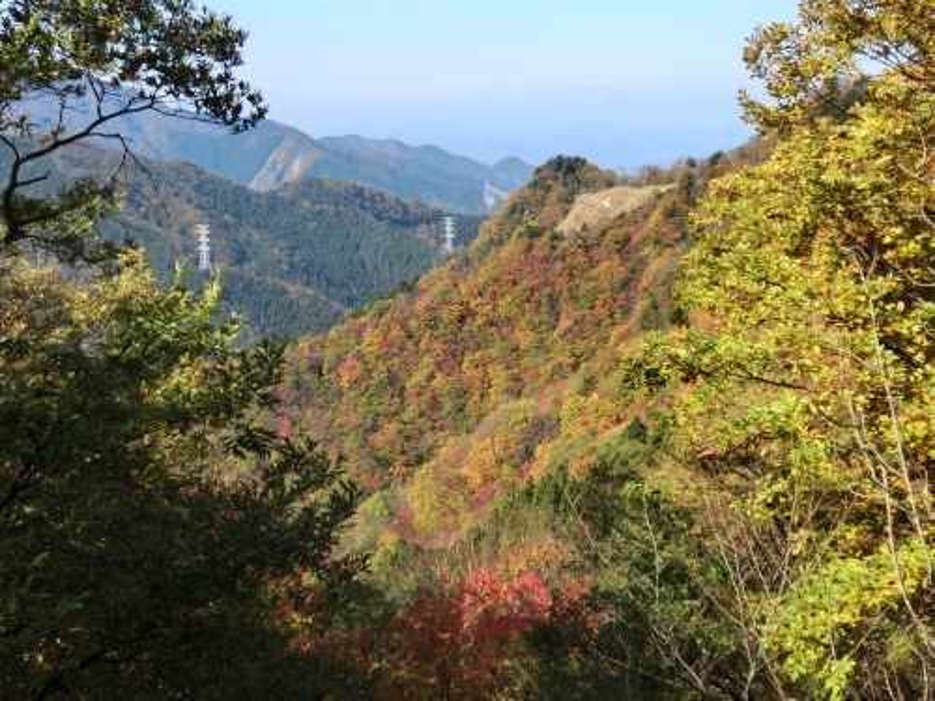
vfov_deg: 40.7
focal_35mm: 35
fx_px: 945
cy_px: 350
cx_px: 468
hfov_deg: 52.6
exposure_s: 1/800
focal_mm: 6.1
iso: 100
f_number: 3.2
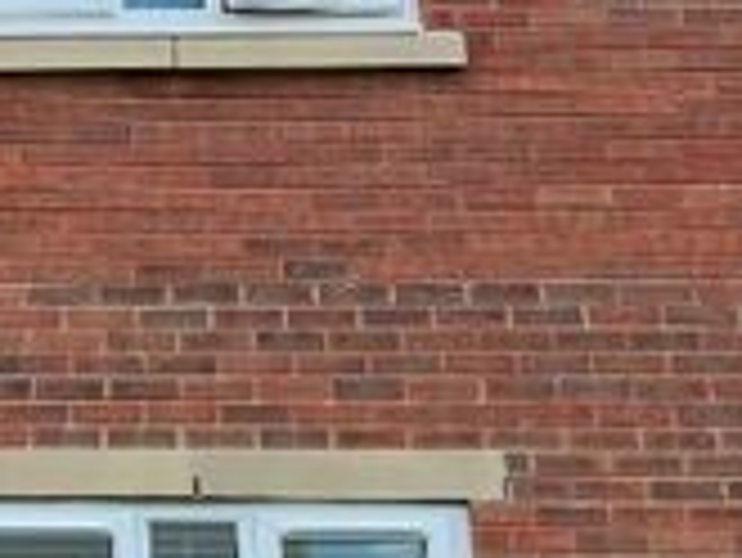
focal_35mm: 55
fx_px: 1180
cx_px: -225
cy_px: 443
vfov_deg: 26.1
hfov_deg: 28.5
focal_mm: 1.57
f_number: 1.8
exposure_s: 1/492
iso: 32
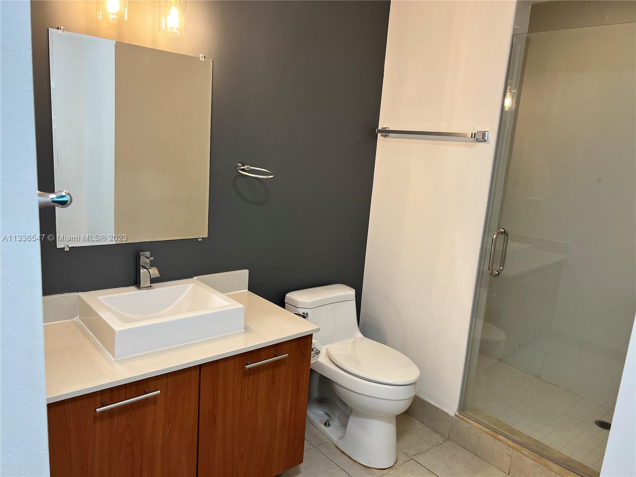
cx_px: 318
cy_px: 238
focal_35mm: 26
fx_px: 478
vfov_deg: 53.1
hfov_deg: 67.3
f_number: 1.5
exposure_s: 1/120
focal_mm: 5.7
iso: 100
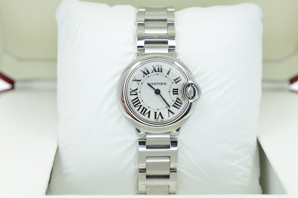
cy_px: 99
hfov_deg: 33.5
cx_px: 149
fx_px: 496
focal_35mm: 60
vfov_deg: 22.5
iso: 250
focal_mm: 40
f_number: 8
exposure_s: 1/50
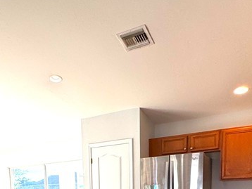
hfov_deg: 45.9
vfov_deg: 30.0
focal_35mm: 40
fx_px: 291
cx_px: 79
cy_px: 234
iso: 64
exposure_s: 1/120
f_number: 2.2
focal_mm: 2.22
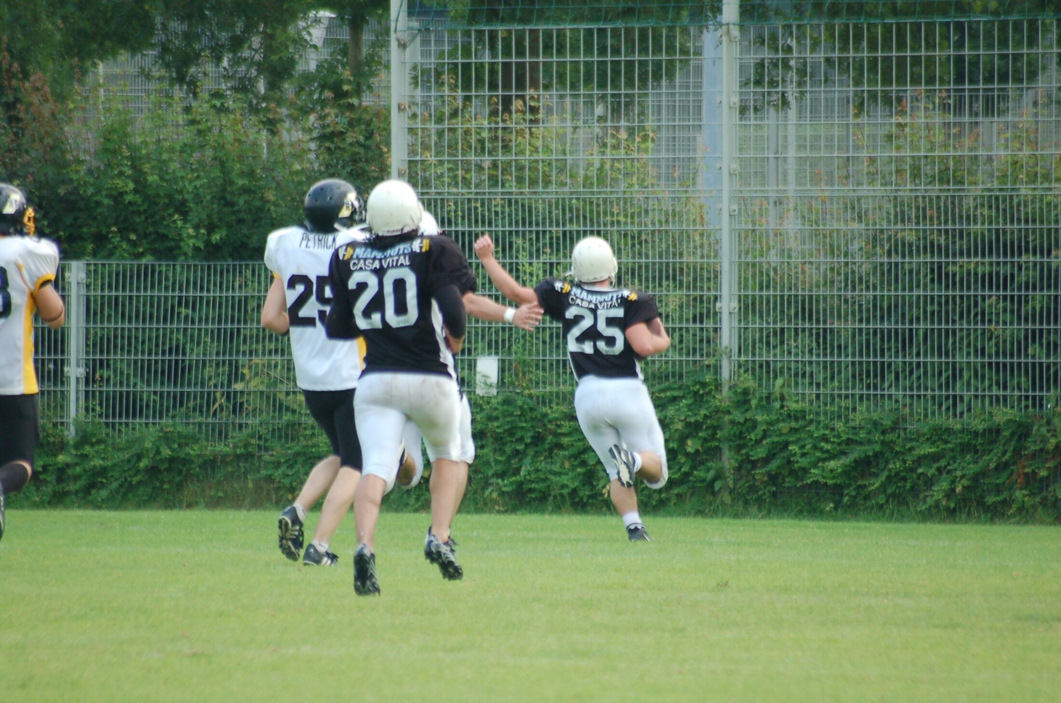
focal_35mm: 450
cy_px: 352
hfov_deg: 4.6
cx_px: 530
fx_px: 13237
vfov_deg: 3.0
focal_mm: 300
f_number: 5.6
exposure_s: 1/500
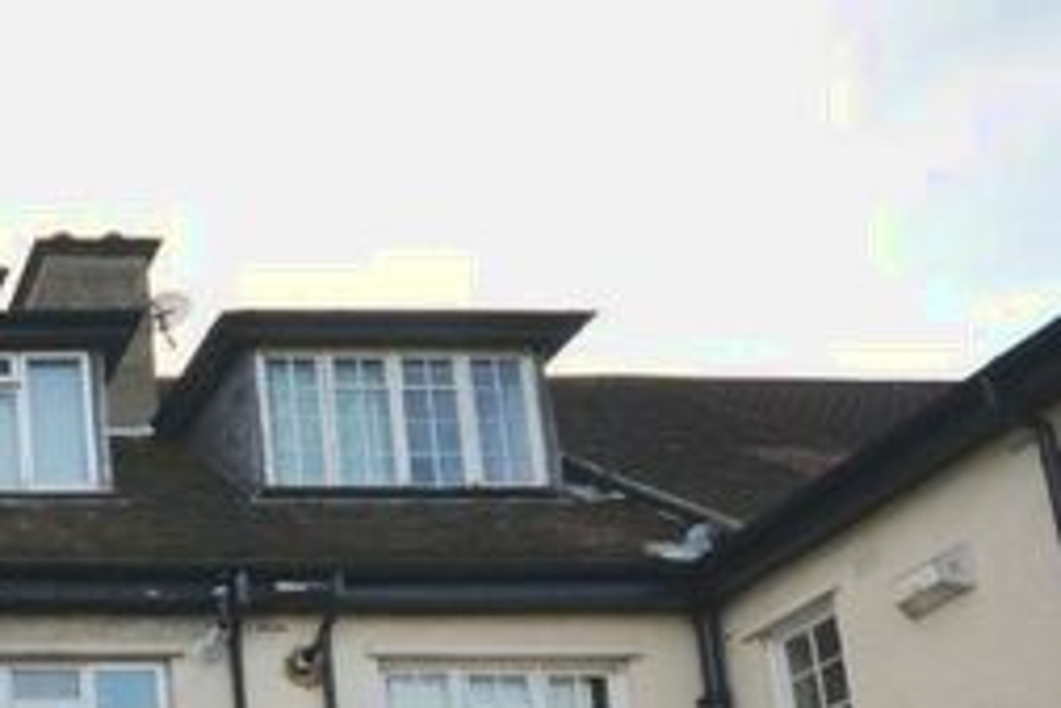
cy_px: 964
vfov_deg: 24.1
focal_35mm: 48
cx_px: -356
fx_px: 1406
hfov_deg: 31.0
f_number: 5.6
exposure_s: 1/125
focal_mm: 11.5
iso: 100
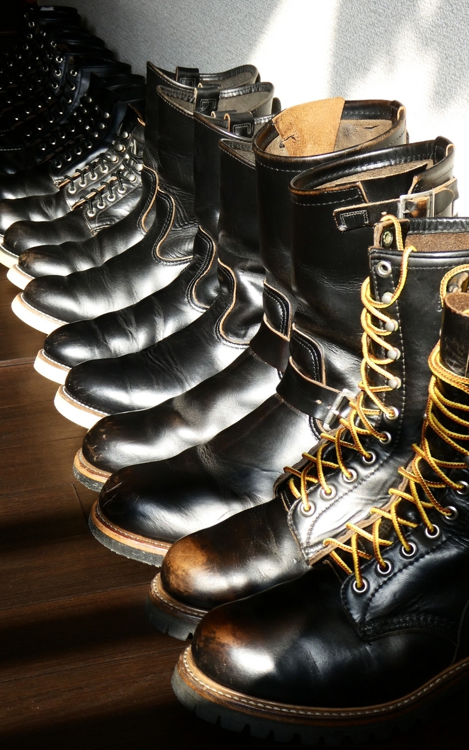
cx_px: 198
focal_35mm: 70
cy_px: 378
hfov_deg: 18.6
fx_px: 1432
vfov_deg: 29.4
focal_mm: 11.7
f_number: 4.4
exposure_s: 1/80
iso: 125
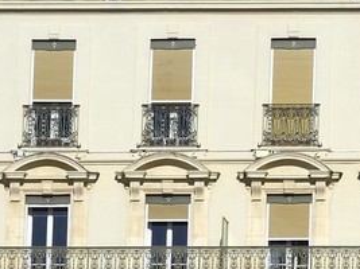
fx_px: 4189
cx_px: 876
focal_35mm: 403
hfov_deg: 4.8
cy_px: 709
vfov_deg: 3.6
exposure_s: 1/250
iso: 200
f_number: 14
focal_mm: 70
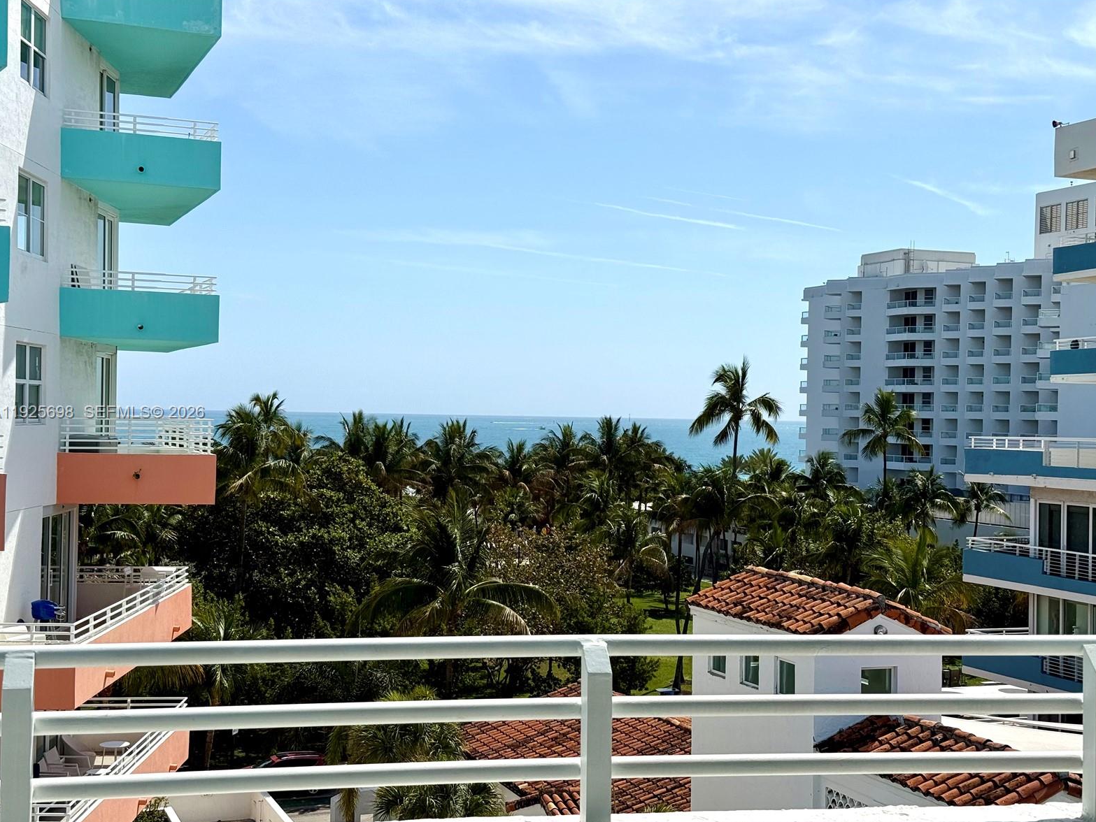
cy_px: 413
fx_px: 1552
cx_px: 546
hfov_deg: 38.9
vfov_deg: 29.7
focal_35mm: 49
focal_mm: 6.76
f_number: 1.78
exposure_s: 1/9901
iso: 64
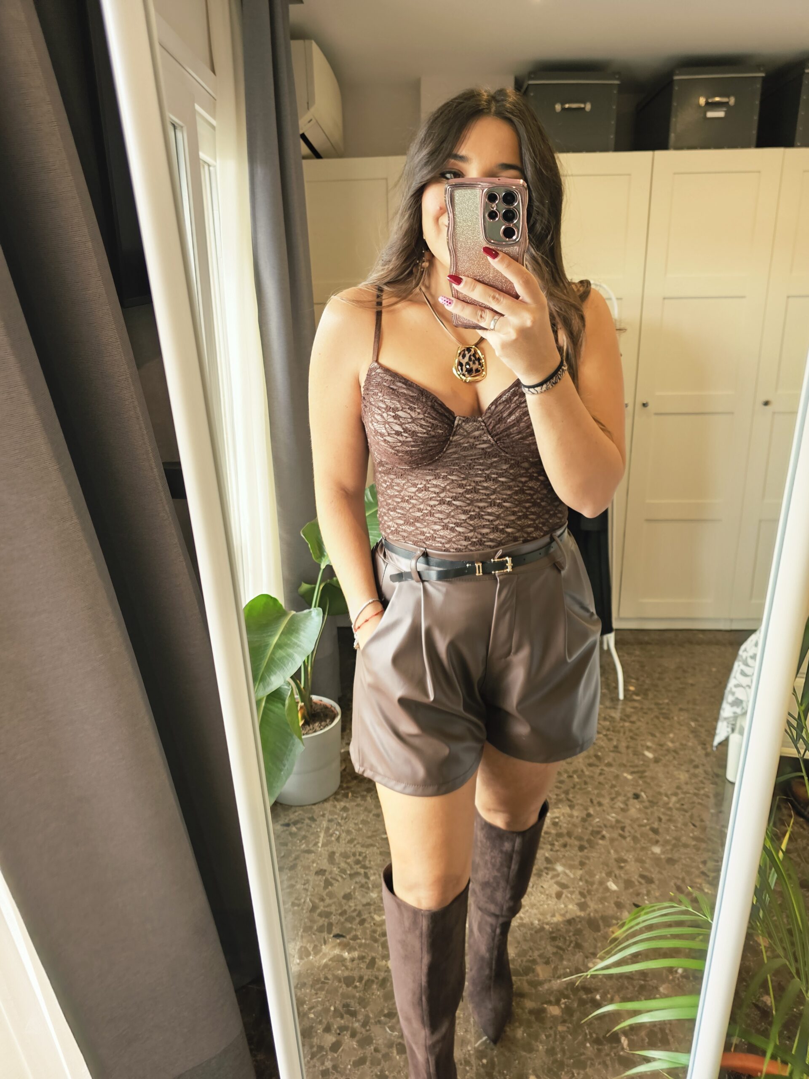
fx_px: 717
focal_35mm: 23
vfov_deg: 73.9
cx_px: 404
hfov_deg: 58.9
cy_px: 540
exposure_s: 1/100
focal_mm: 6.3
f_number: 1.7
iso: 125
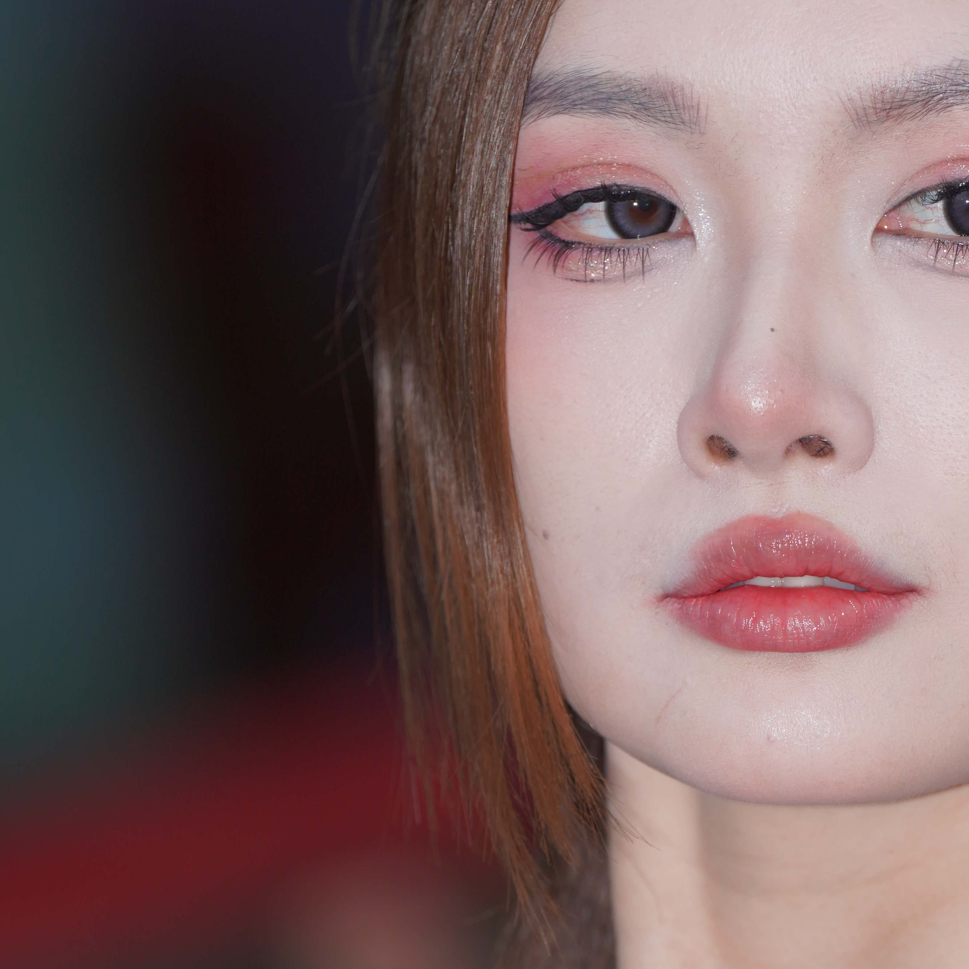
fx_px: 16152
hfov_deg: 3.4
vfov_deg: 3.4
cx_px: 794
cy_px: 1036
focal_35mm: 510
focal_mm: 200
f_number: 4.5
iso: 200
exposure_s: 1/160
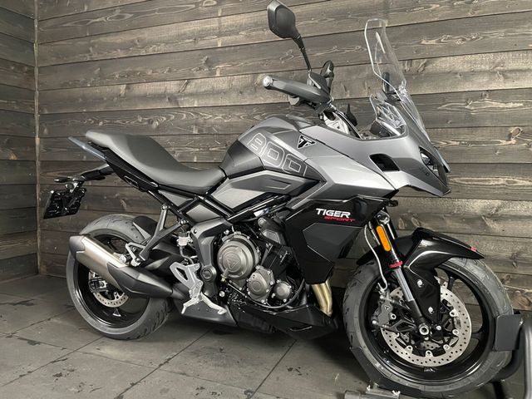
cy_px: 200
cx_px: 266
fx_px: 400
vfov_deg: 53.1
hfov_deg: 67.3
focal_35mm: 26
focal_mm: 4.2
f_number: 1.6
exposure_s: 1/33
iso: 640
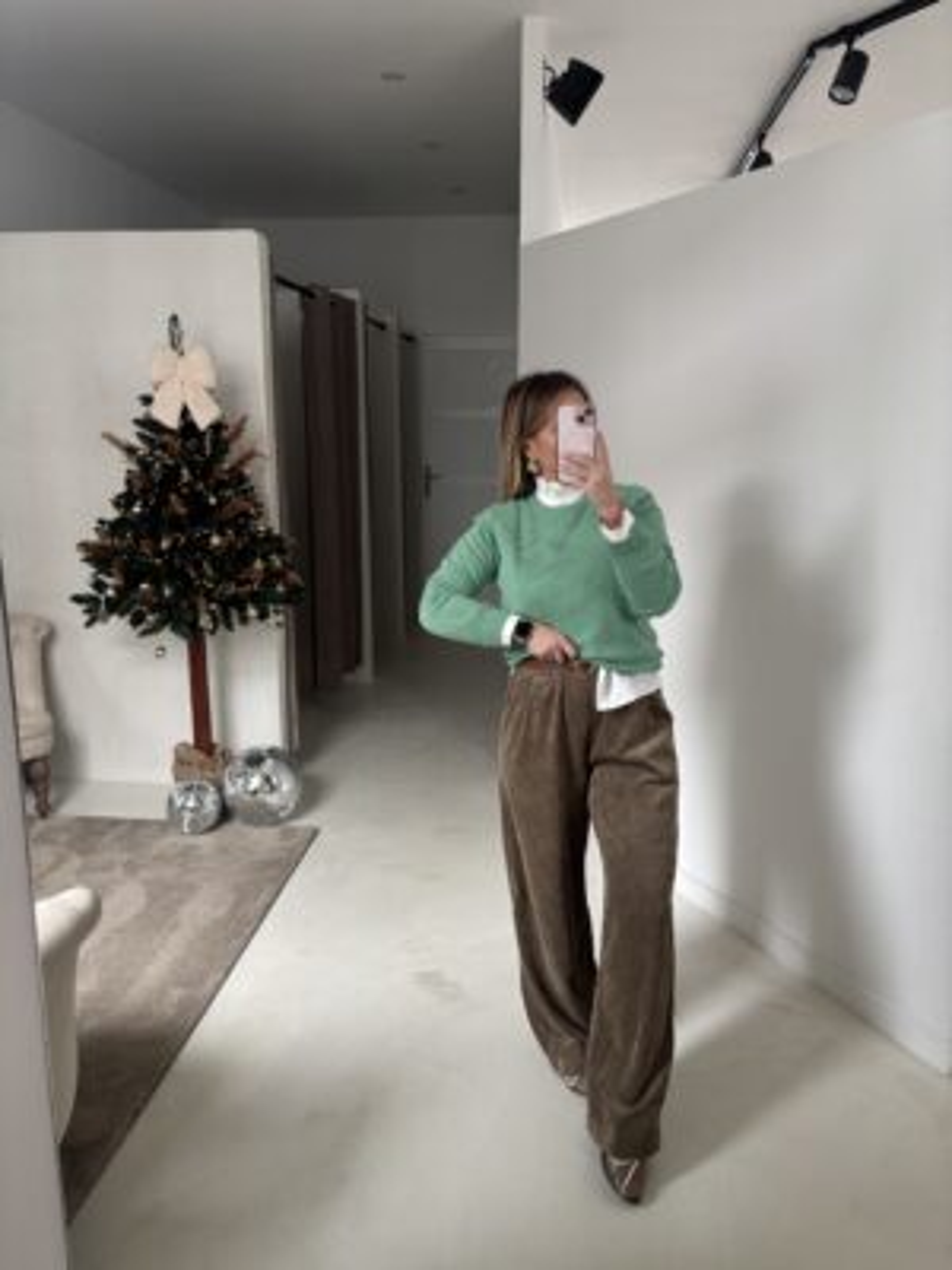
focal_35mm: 26
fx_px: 953
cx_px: 476
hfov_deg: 53.1
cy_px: 635
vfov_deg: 67.3
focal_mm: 5.96
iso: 160
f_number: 1.6
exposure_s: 1/50
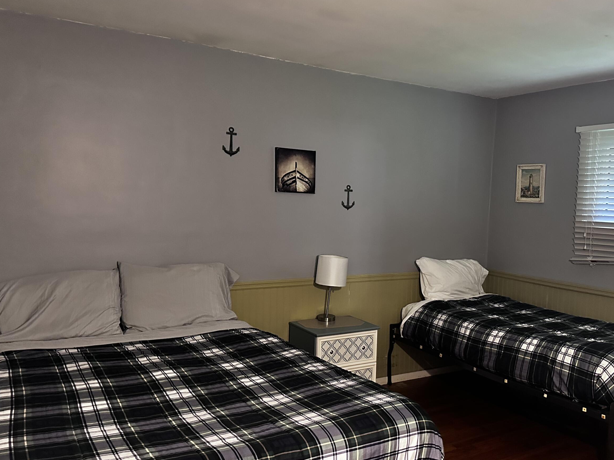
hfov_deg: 58.1
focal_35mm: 31
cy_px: 223
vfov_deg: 45.4
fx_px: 550
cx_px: 356
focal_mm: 6.86
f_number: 1.78
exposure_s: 1/40
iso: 800
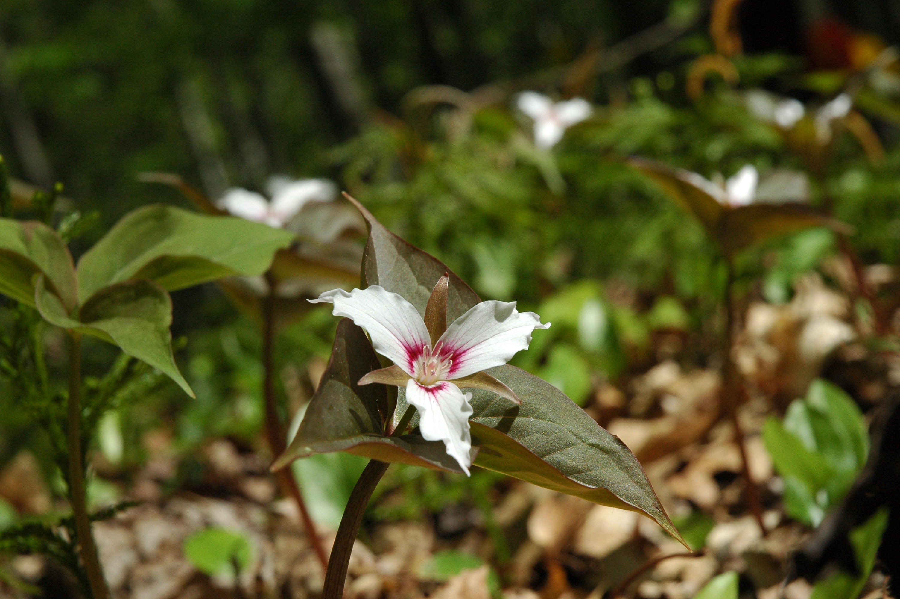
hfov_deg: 19.5
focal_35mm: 105
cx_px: 450
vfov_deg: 13.0
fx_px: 2623
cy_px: 300
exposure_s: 1/500
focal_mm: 70
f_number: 11
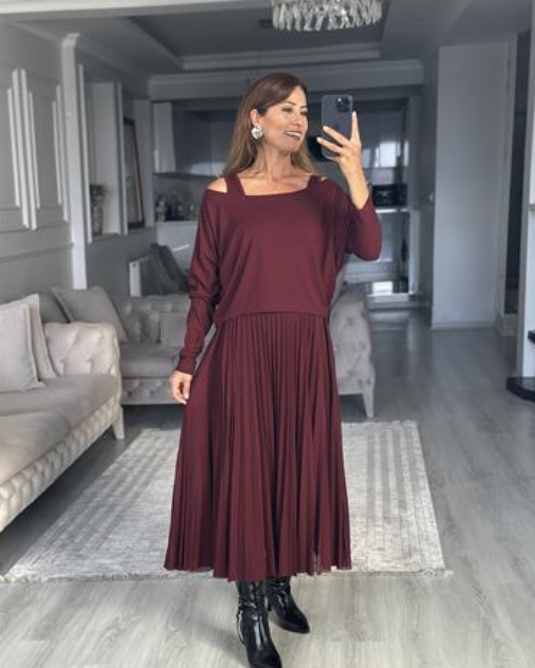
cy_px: 358
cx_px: 270
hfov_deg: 29.7
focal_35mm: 51
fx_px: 1009
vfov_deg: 36.6
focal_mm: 6.86
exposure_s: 1/60
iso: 160
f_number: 1.78
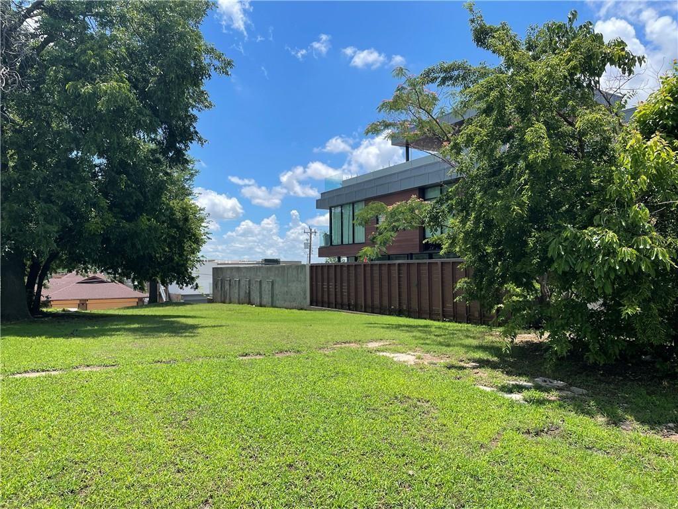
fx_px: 509
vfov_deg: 53.1
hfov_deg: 67.3
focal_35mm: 26
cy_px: 254
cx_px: 339
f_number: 1.6
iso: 32
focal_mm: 4.2
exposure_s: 1/3125
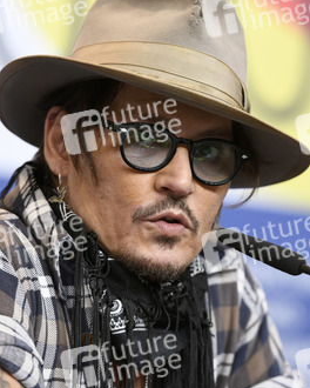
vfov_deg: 8.9
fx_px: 2477
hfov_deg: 7.2
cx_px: 155
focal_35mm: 216
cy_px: 186
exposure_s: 1/250
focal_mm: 190
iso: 1250
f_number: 3.5
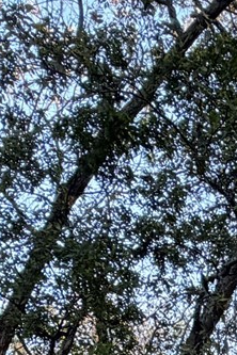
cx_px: 293
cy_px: 632
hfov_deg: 15.6
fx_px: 829
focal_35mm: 84
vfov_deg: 18.9
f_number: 2.2
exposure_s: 1/121
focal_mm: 2.22
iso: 160
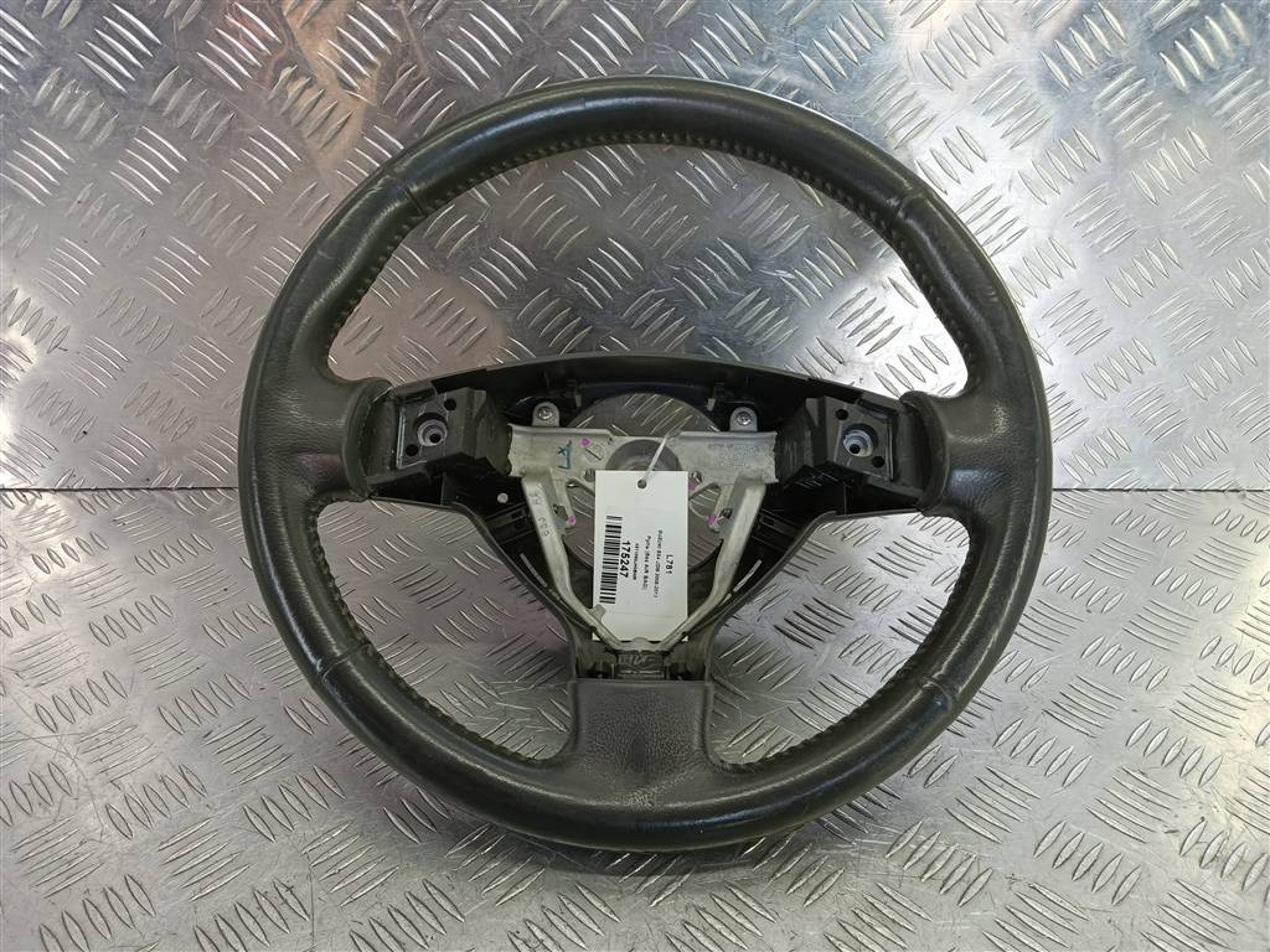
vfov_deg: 51.4
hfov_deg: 65.3
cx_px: 635
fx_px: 991
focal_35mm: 27
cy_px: 476
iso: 81
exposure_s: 1/50
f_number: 1.6
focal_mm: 4.11
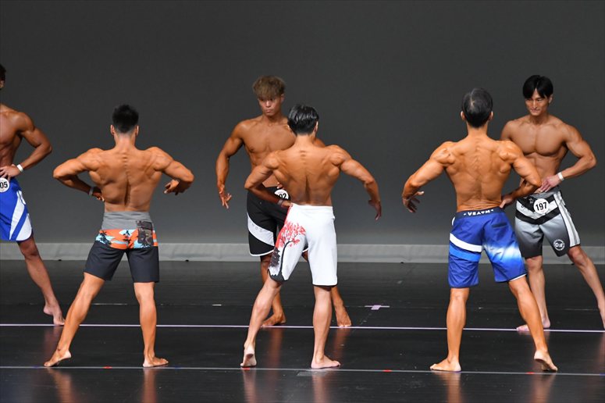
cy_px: 202
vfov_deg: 5.1
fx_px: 4535
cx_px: 302
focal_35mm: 270
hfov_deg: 7.6
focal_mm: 180
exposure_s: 1/400
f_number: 5.6
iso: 4000
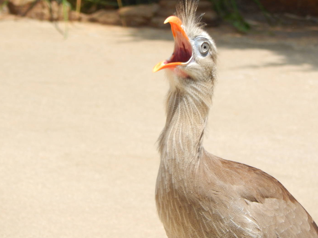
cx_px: 170
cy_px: 102
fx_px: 5788
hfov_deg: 3.1
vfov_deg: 2.4
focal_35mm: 630
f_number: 5.8
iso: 125
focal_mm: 97.9
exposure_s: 1/250
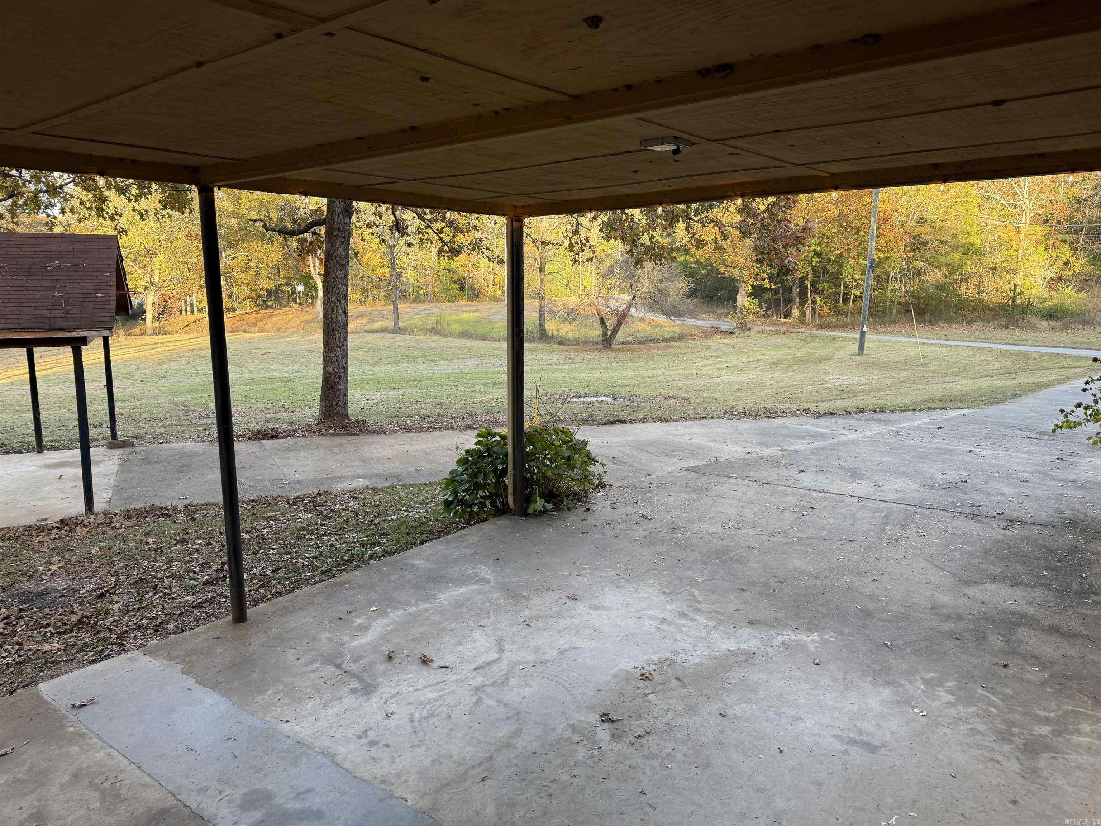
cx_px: 550
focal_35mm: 24
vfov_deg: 56.8
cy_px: 413
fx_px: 763
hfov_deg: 71.6
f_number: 1.78
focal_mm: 6.76
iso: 64
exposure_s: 1/150
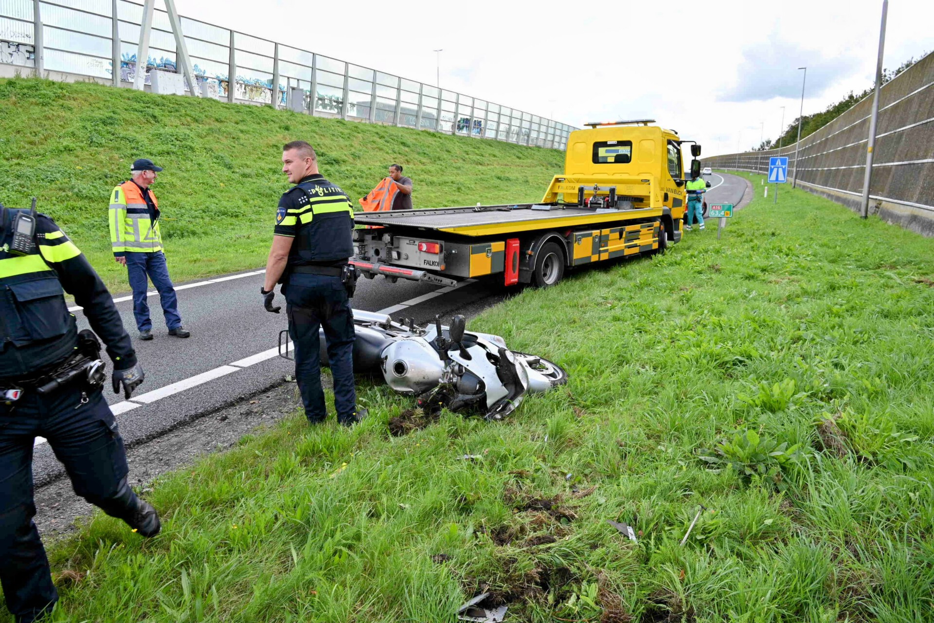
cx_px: 467
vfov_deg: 53.1
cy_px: 312
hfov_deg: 73.7
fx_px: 623
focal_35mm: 24
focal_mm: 24
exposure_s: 1/160
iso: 200
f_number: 6.3
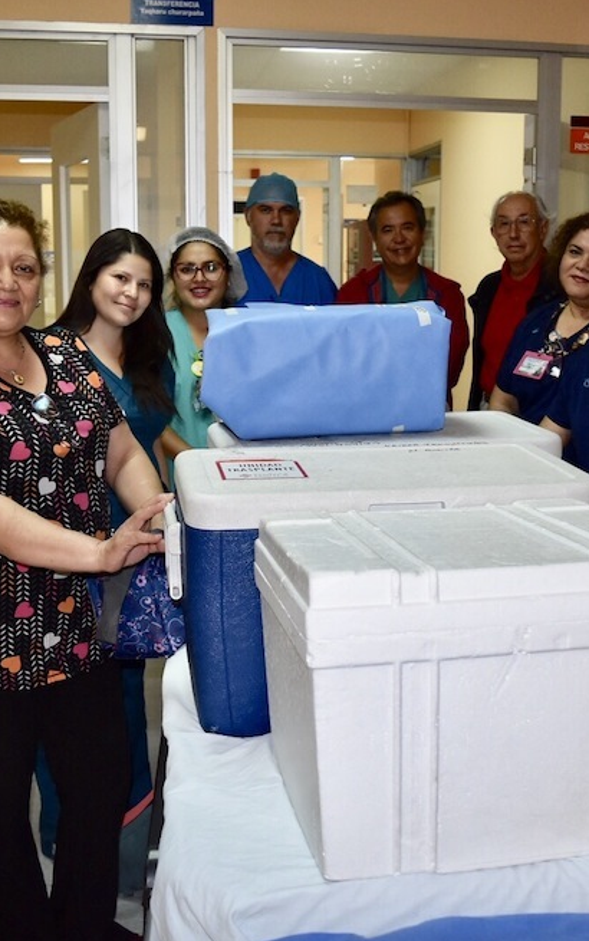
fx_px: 1078
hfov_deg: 30.5
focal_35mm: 42
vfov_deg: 47.2
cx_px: 326
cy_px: 470
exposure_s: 1/60
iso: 900
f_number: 3.5
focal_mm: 18
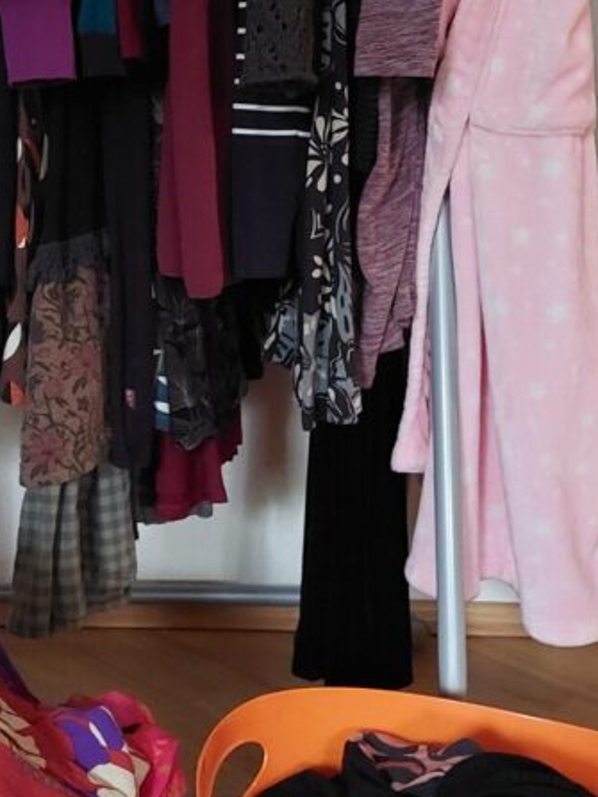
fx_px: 1267
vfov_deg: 34.2
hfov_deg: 26.1
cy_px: 196
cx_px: 132
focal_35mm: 55
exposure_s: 1/24
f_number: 1.8
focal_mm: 5.23
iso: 2000
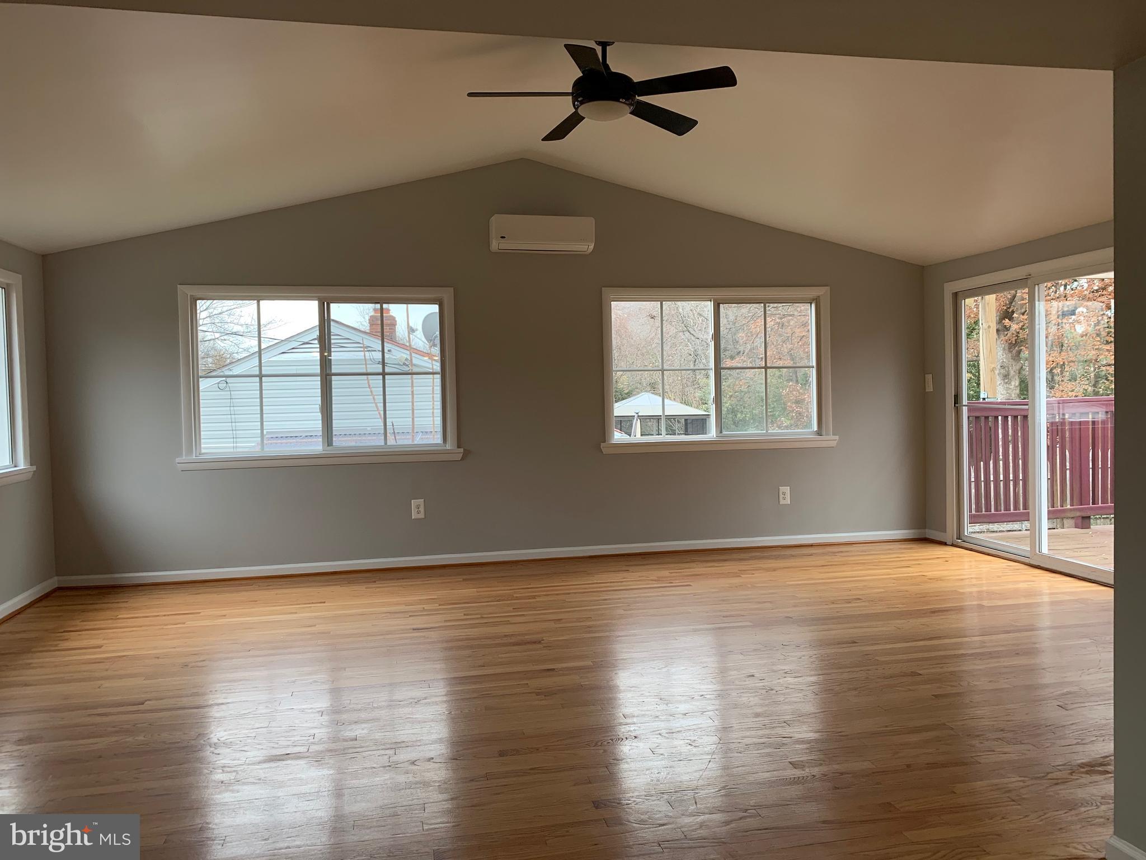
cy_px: 430
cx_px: 573
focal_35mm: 26
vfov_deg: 53.1
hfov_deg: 67.3
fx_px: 861
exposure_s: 1/120
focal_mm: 4.25
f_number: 1.8
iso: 50
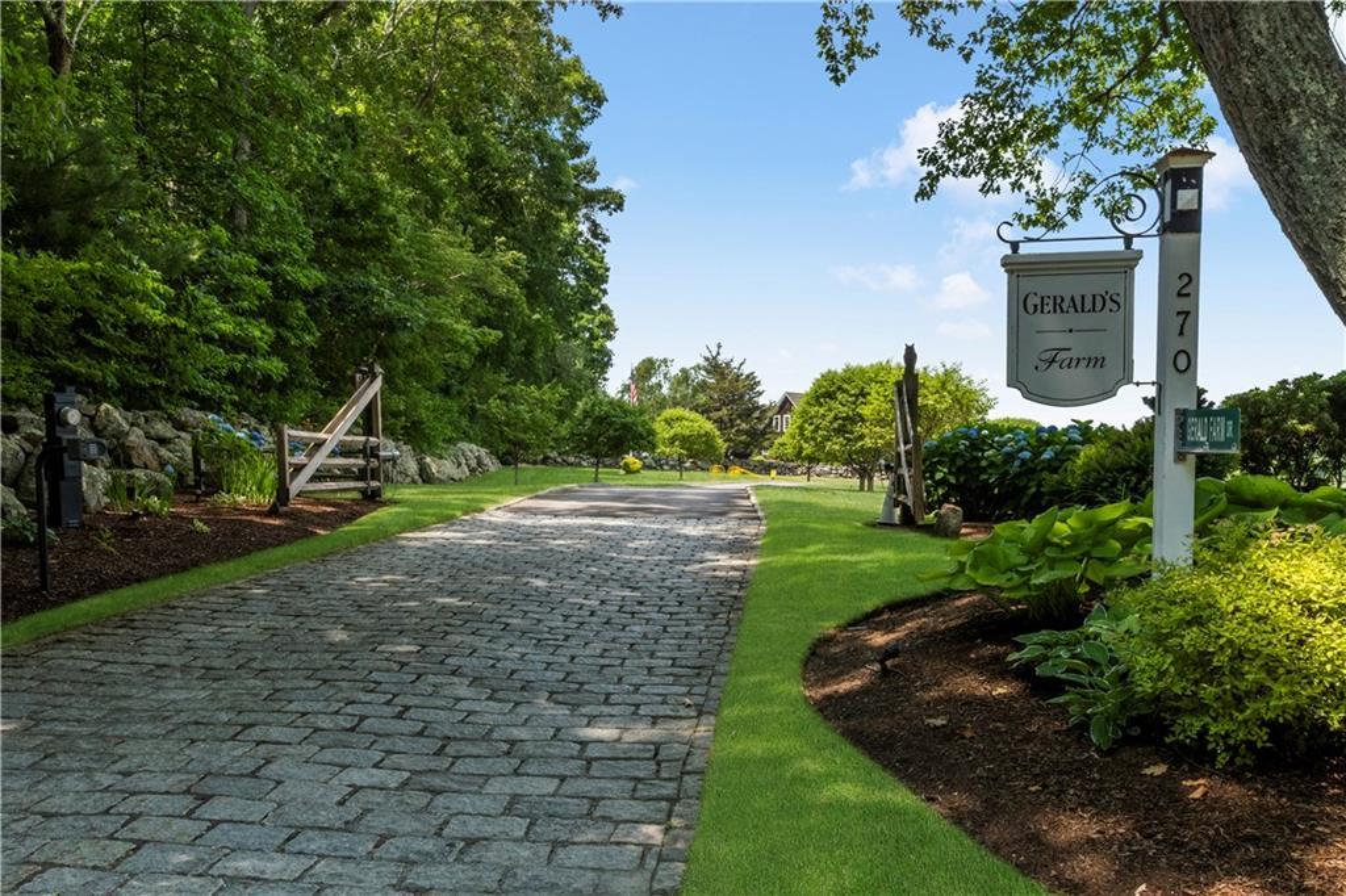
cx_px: 673
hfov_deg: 61.9
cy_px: 448
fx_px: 1121
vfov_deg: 43.6
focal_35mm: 30
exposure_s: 1/160
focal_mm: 20
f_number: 14
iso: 500
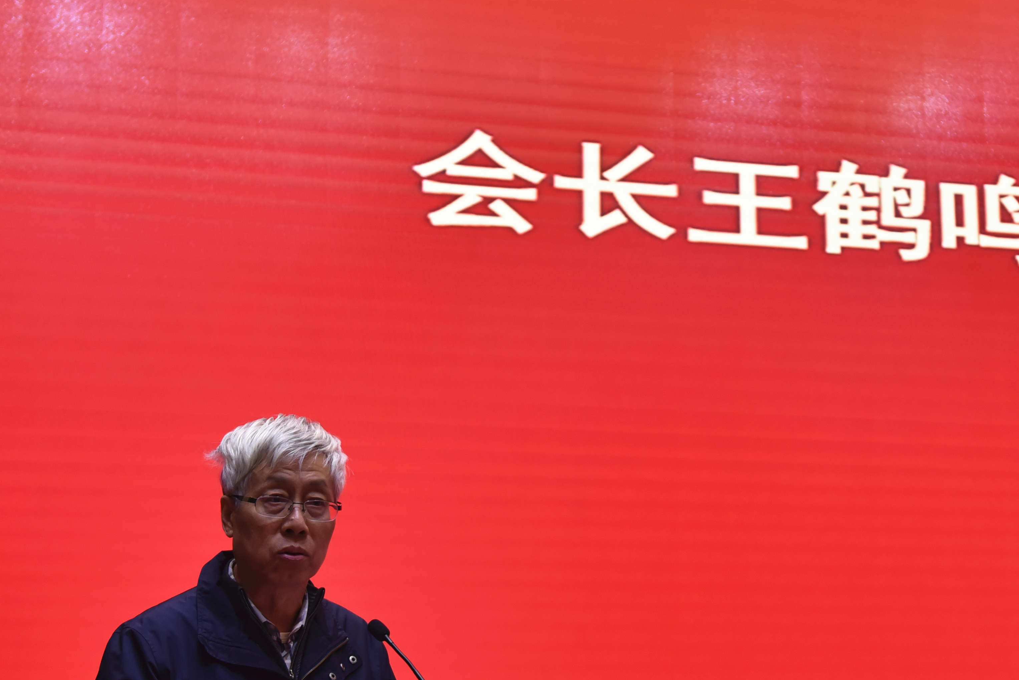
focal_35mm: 79
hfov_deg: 25.4
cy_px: 306
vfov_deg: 17.3
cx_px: 733
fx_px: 2237
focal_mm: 40
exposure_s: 1/640
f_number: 2.8
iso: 1000
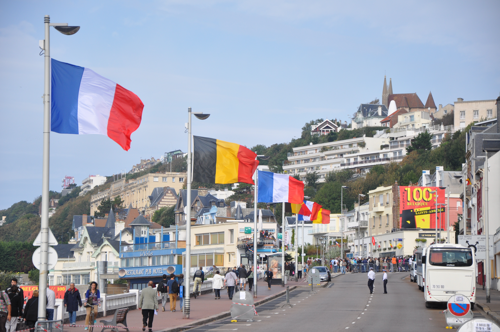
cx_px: 250
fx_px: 1914
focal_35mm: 138
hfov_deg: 14.9
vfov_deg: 9.9
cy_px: 166
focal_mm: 92
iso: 250
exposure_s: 1/800
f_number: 7.1
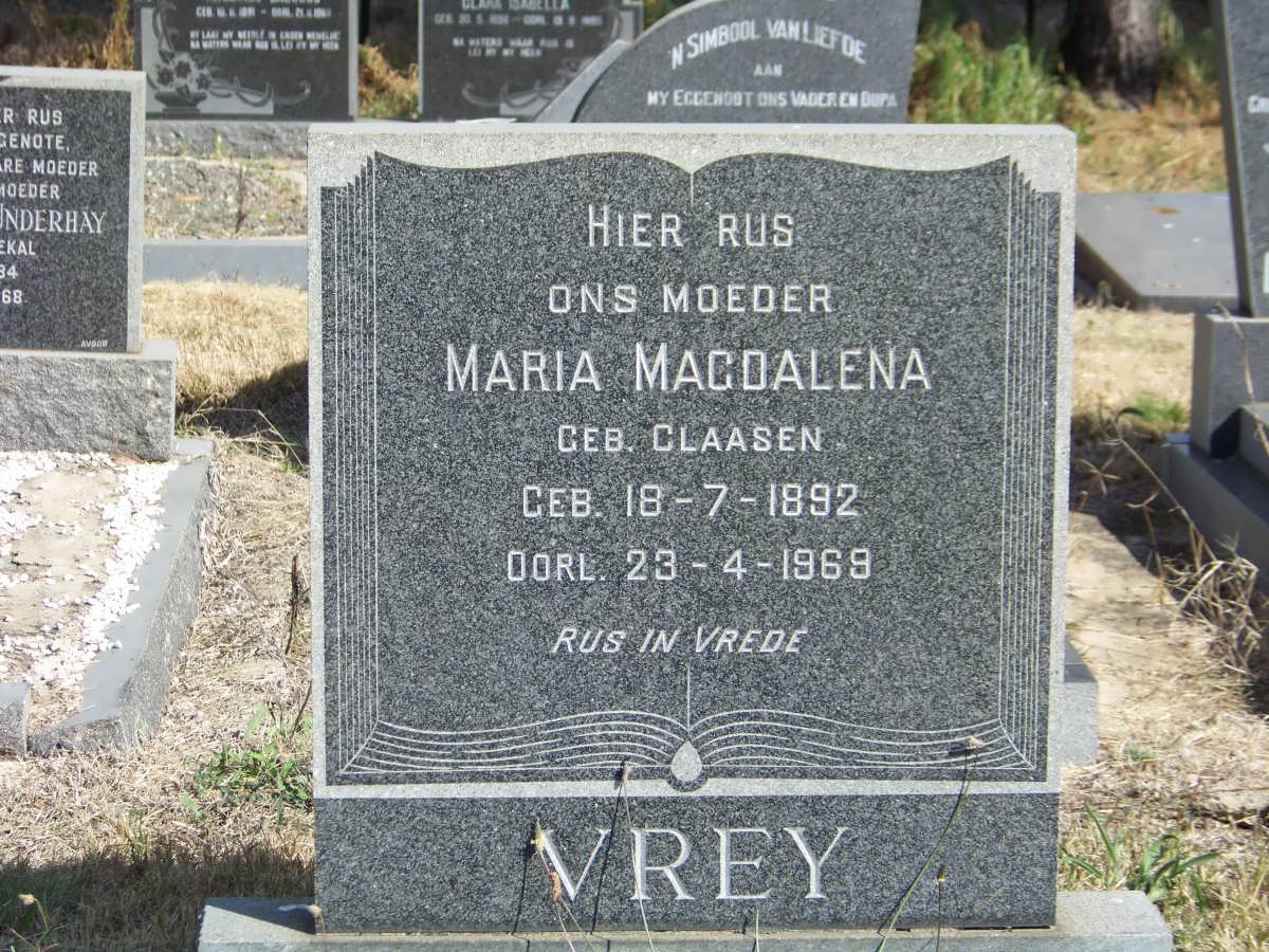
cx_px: 634
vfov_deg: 14.0
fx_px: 3886
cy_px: 476
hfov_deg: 18.5
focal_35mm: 106
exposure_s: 1/640
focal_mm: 17.6
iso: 64
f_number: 3.2
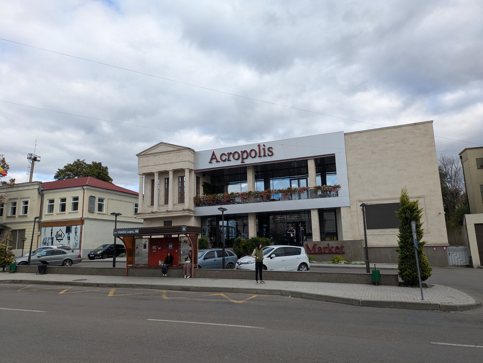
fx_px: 349
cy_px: 182
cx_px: 242
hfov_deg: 69.4
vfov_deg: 54.9
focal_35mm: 25
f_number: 1.89
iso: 52
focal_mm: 5.43
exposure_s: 1/1185
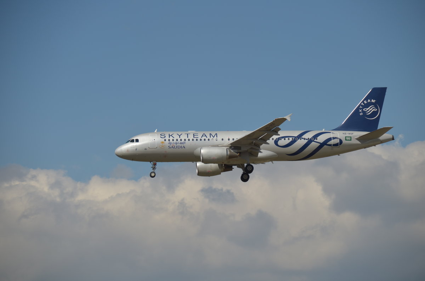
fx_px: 2297
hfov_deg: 10.6
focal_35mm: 195
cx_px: 212
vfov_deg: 7.0
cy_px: 140
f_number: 6.3
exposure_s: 1/1000
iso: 100
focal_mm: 130
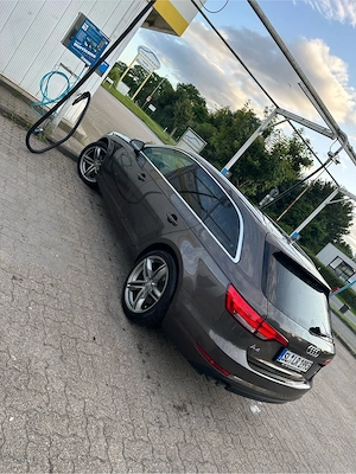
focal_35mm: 24
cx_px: 178
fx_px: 329
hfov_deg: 56.8
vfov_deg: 71.6
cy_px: 237
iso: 80
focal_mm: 6.86
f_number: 1.78
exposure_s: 1/404
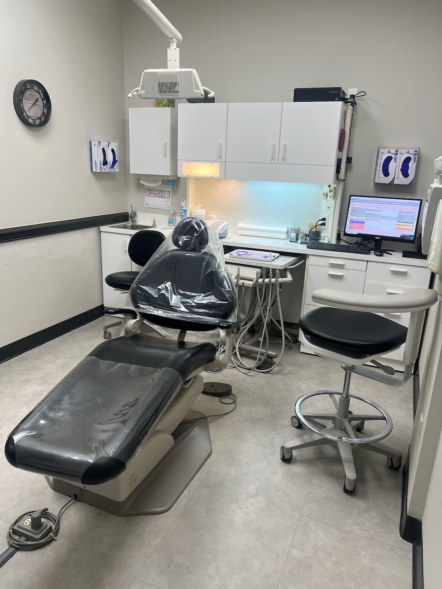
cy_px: 294
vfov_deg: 67.3
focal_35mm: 26
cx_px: 221
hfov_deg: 53.1
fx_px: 443
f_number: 1.5
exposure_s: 1/120
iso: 80
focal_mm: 5.7
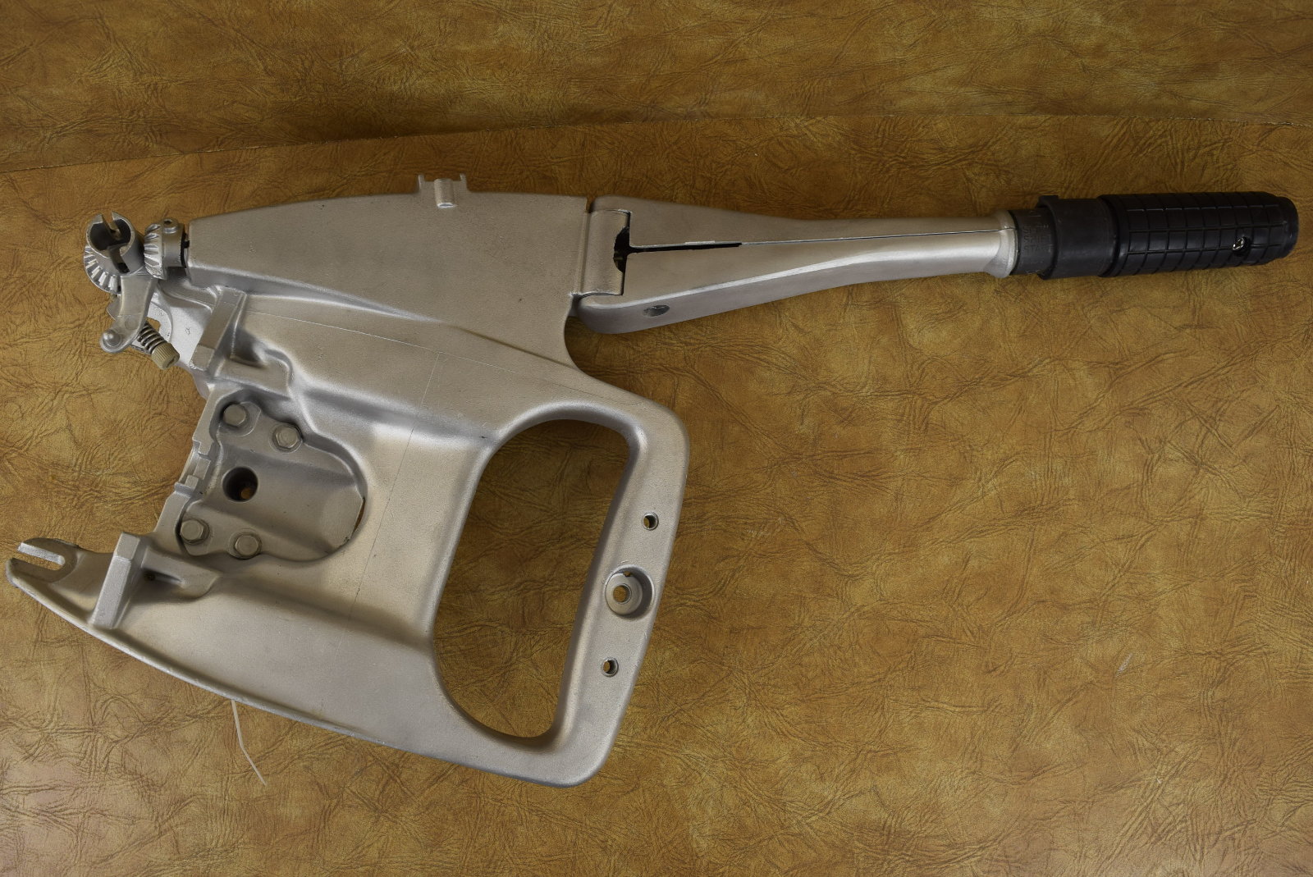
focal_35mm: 27
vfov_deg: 48.0
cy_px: 438
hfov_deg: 67.3
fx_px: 985
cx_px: 656
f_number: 8
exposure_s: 1/160
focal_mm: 18
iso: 400
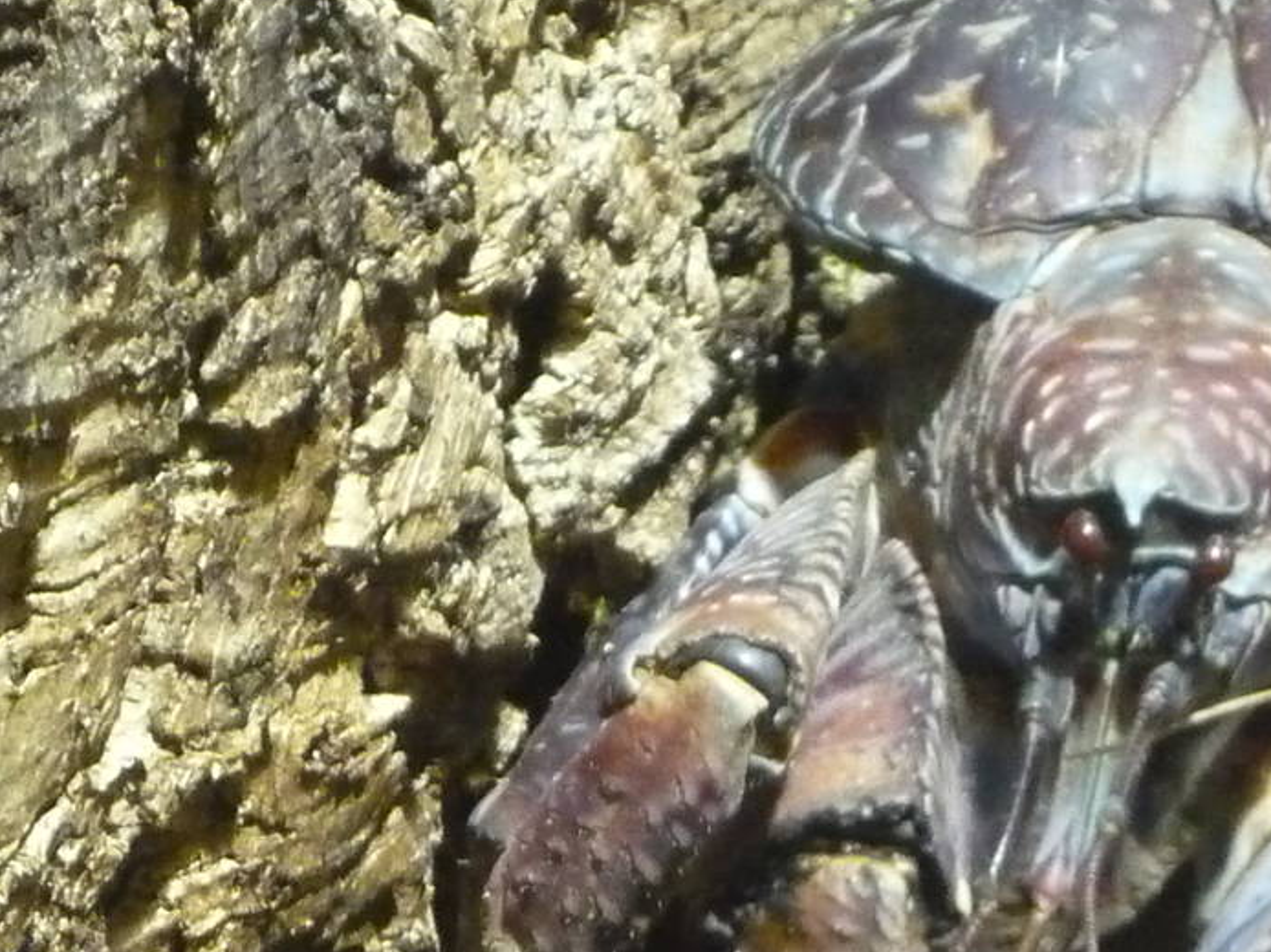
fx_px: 10754
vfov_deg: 5.1
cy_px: 767
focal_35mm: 293
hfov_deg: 6.8
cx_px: 1022
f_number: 5.1
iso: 800
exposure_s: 1/13
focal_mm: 16.5
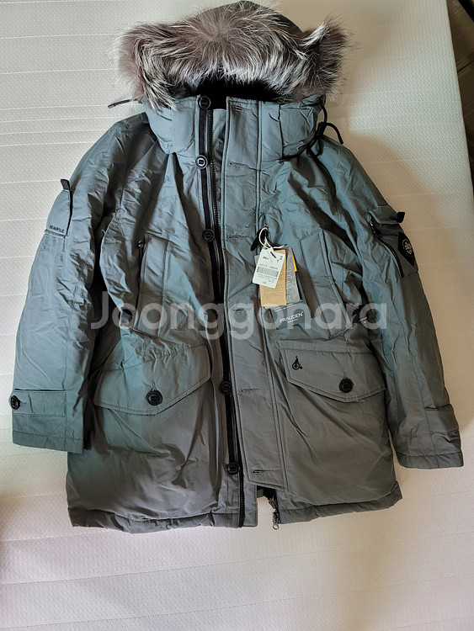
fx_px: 456
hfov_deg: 54.9
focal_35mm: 25
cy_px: 316
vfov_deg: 69.4
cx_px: 237
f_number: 1.8
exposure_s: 1/119
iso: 250
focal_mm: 7
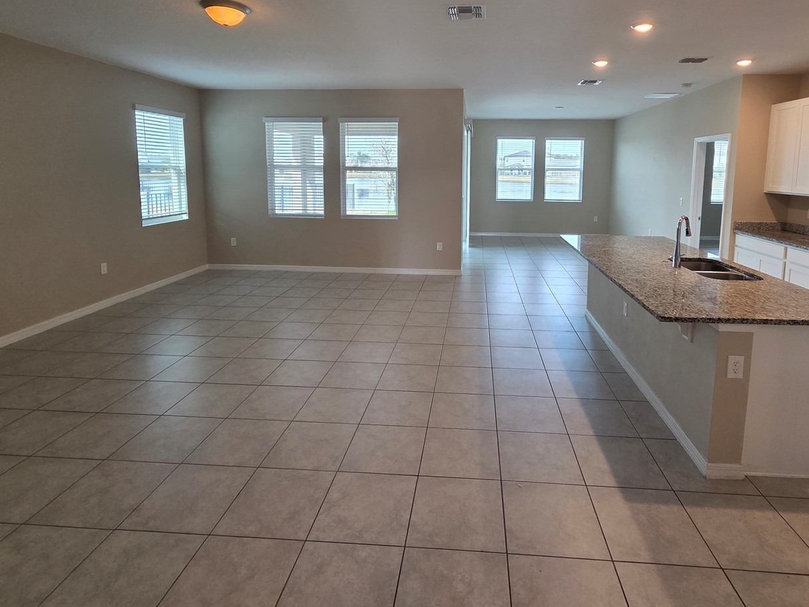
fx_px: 397
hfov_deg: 90.7
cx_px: 445
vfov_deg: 73.0
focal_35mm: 17
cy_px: 214
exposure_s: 1/120
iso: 160
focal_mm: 2.2
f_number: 2.2
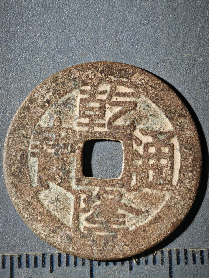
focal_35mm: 111
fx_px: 894
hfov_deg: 13.3
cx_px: 104
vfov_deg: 17.7
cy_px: 139
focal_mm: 9
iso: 160
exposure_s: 1/100
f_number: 2
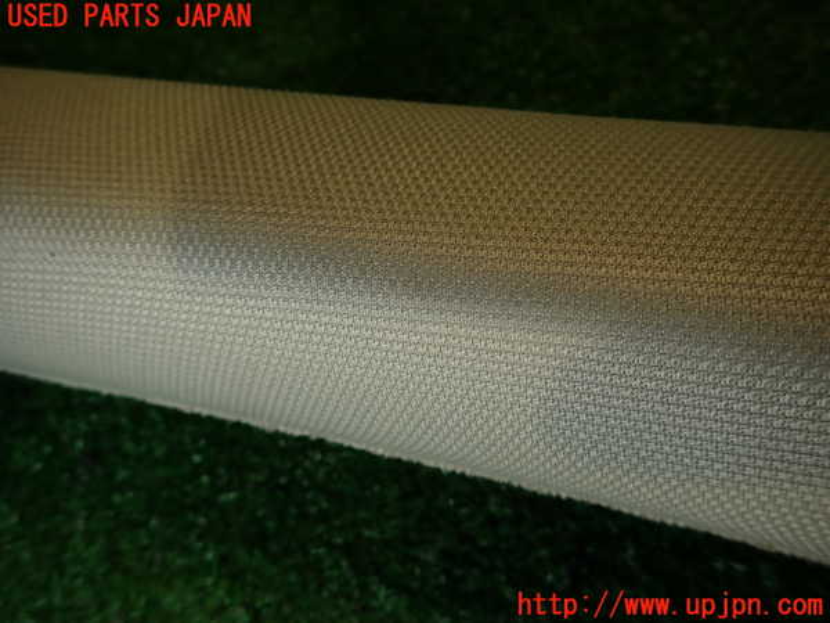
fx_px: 599
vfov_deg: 54.9
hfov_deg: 69.4
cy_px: 312
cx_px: 415
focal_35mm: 25
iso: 100
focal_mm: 4.5
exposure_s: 1/100
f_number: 2
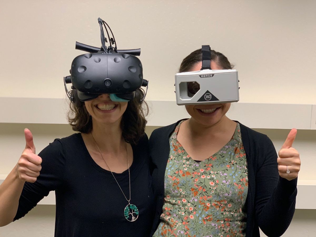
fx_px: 475
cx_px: 158
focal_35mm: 52
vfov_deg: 28.0
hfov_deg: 36.8
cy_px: 118
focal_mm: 6
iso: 160
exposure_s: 1/60
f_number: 2.4
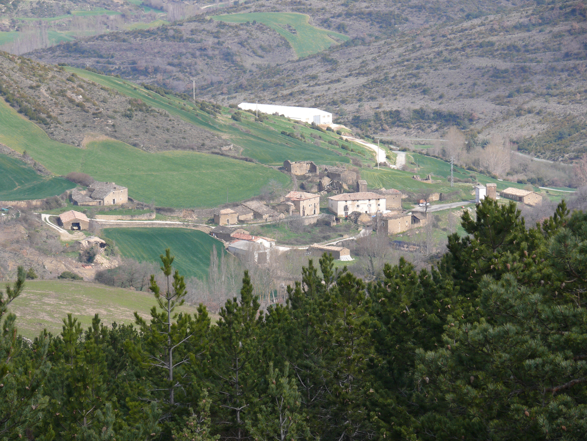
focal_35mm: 187
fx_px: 3171
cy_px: 220
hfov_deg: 10.6
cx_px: 294
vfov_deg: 7.9
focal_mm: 39.5
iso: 100
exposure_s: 1/250
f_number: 5.6
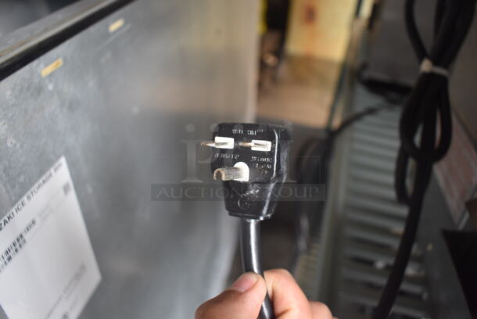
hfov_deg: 61.9
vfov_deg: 43.7
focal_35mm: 30
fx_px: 398
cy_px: 160
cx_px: 238
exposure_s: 1/60
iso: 1000
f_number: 4
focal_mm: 20
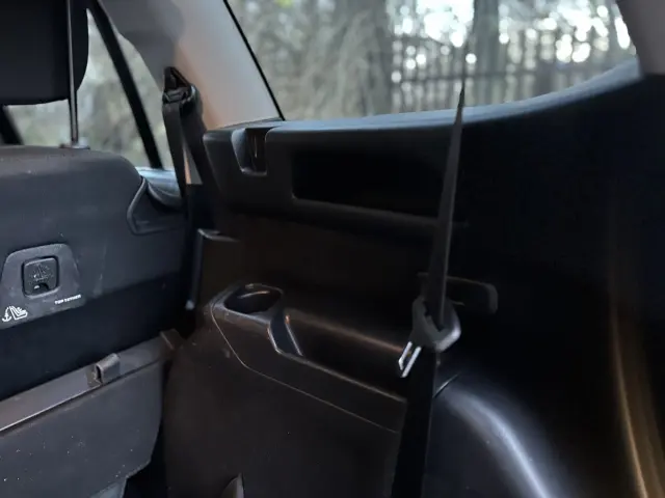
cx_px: 332
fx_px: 461
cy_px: 249
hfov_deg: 71.6
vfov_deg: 56.8
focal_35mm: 24
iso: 2500
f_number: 1.78
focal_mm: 6.86
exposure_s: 1/20
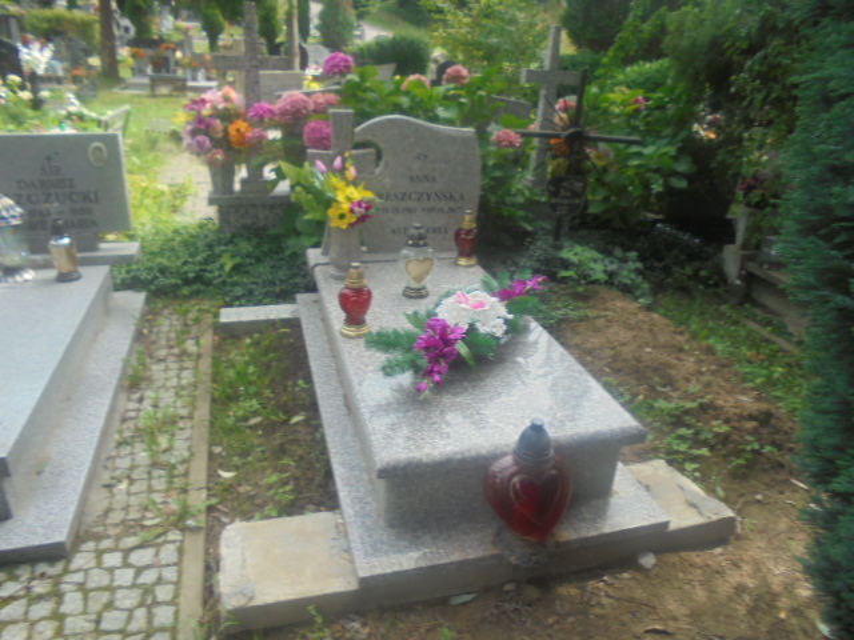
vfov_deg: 53.1
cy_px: 320
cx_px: 427
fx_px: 641
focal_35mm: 26
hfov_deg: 67.3
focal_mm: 4.6
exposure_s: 1/320
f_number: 3.5
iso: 100
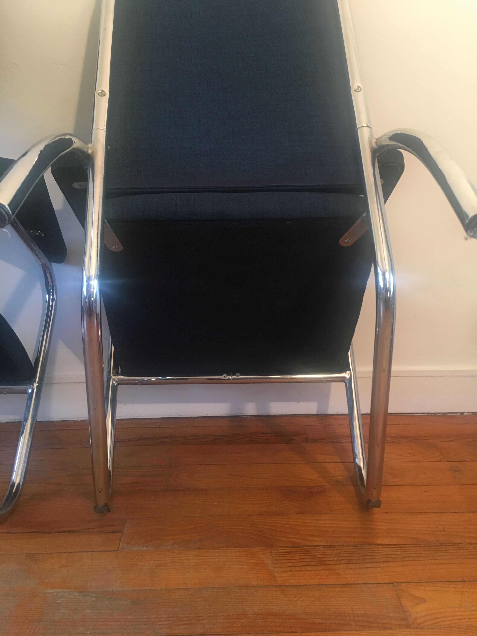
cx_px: 238
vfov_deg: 61.7
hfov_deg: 48.2
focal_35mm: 29
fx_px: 533
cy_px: 318
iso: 160
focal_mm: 4.15
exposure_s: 1/33
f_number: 2.2
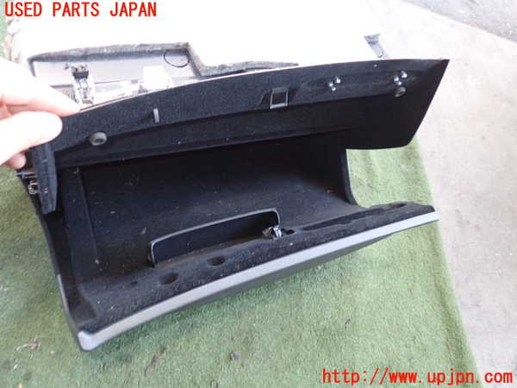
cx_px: 258
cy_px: 194
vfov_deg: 46.8
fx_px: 448
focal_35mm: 30
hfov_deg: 60.0
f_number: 2.3
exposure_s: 1/30
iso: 200
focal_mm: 5.4
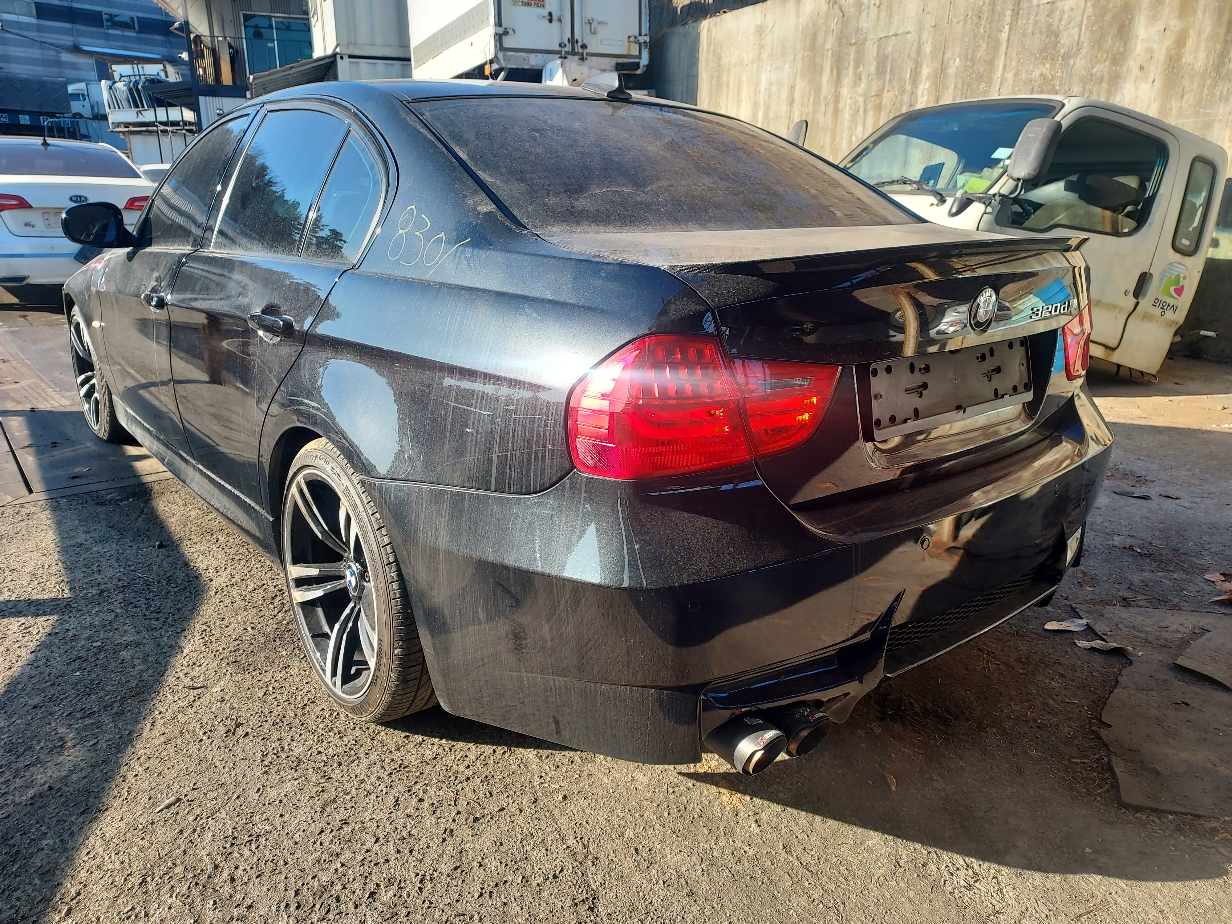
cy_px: 462
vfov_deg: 56.8
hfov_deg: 71.6
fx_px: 854
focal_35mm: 24
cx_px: 616
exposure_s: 1/304
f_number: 1.8
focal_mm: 4.6
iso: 40
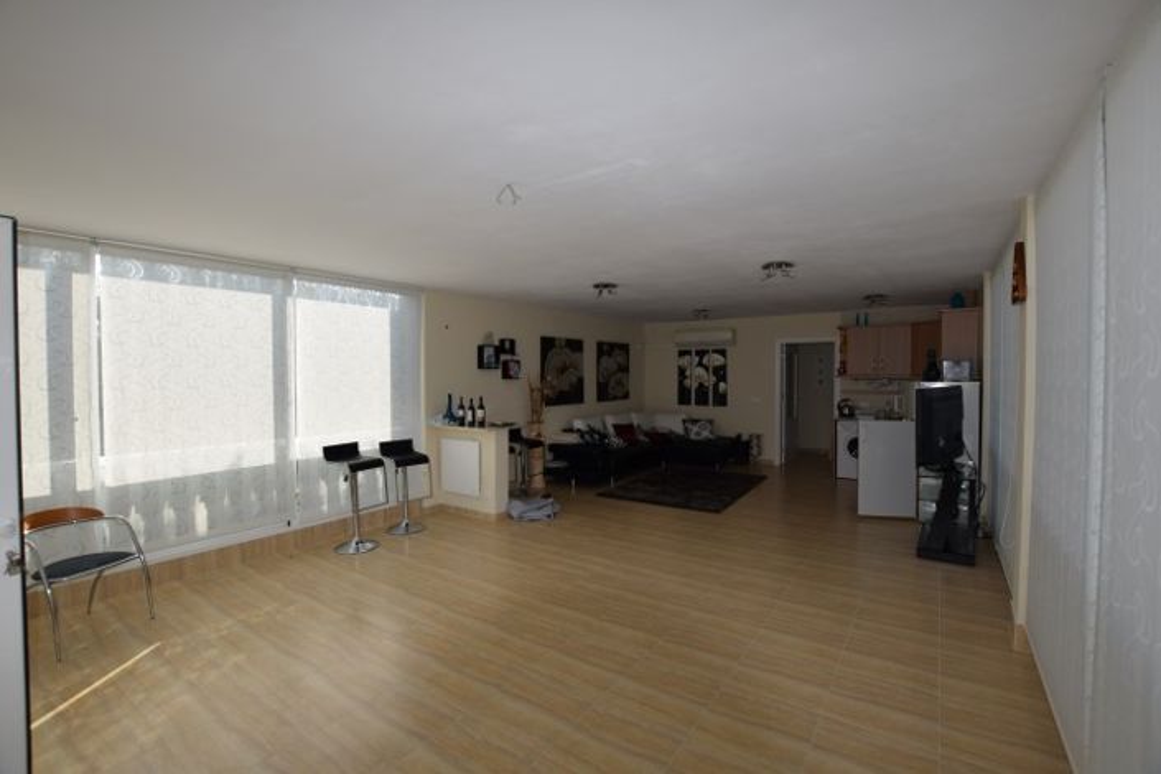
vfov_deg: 77.3
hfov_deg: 100.4
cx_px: 580
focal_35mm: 15
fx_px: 484
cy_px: 387
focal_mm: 10
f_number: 6.3
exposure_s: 1/160
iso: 100
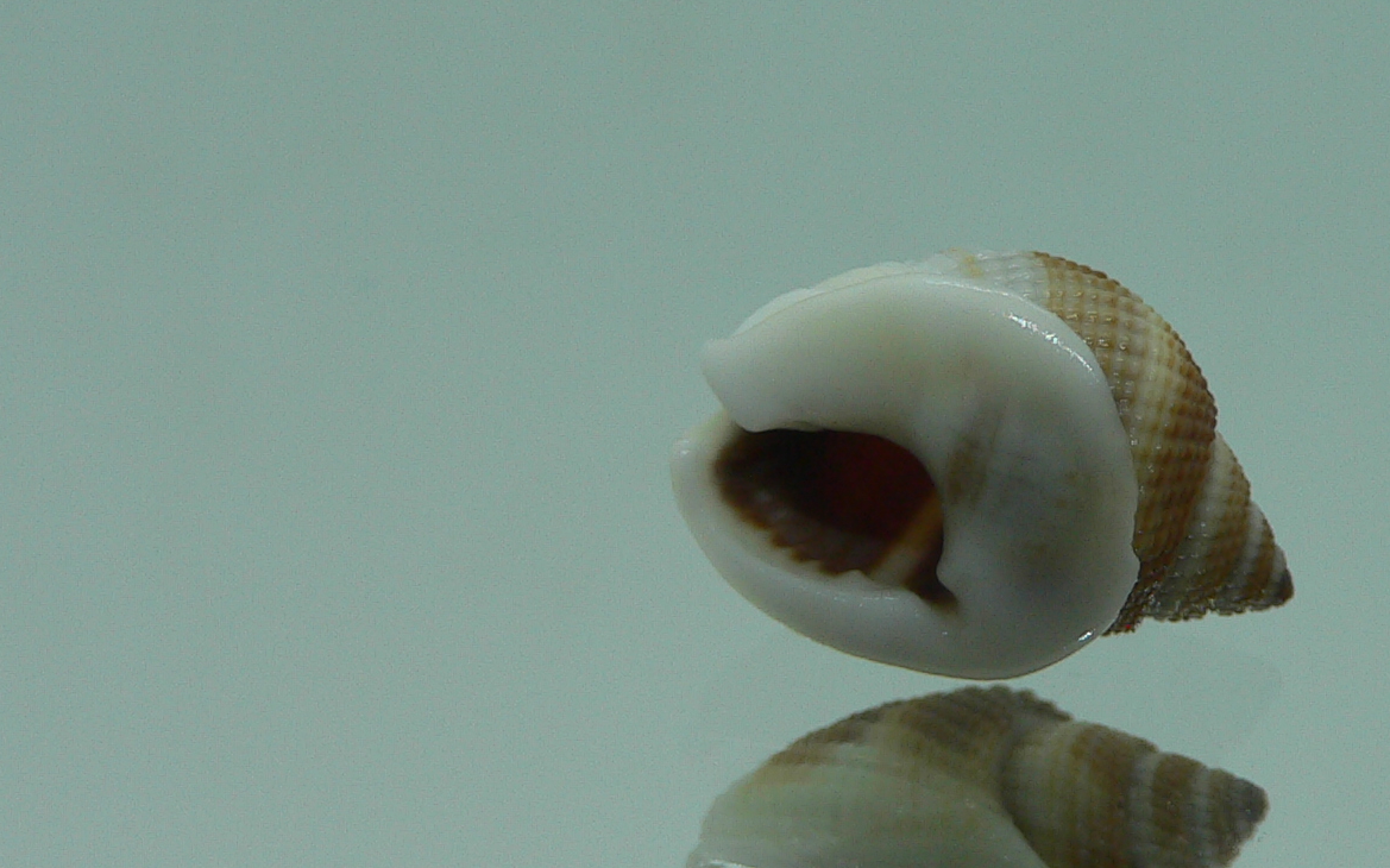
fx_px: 2424
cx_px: 994
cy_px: 449
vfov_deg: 20.3
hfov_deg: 31.6
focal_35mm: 64
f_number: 2.8
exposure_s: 1/80
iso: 80
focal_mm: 4.6
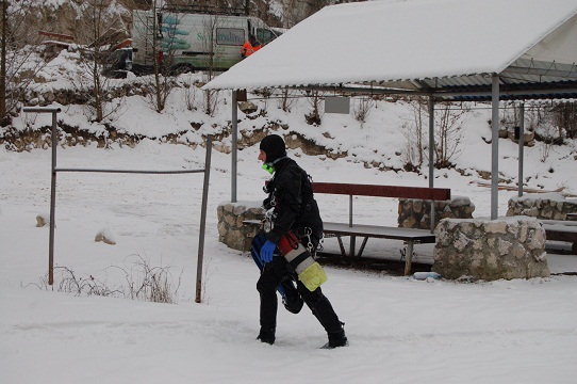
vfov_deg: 16.5
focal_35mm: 82
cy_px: 192
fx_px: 1321
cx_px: 288
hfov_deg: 24.6
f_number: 10
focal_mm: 55
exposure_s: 1/400
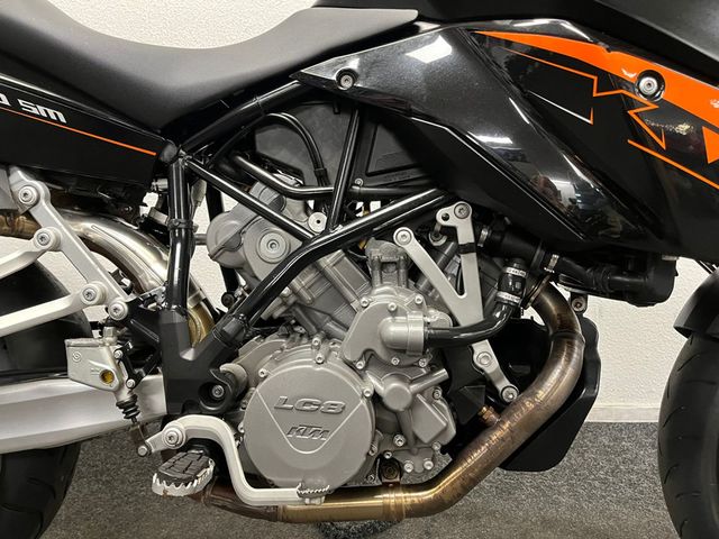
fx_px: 540
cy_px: 270
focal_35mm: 26
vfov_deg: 53.1
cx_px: 360
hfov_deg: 67.3
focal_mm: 5.1
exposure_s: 1/50
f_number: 1.6
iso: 400
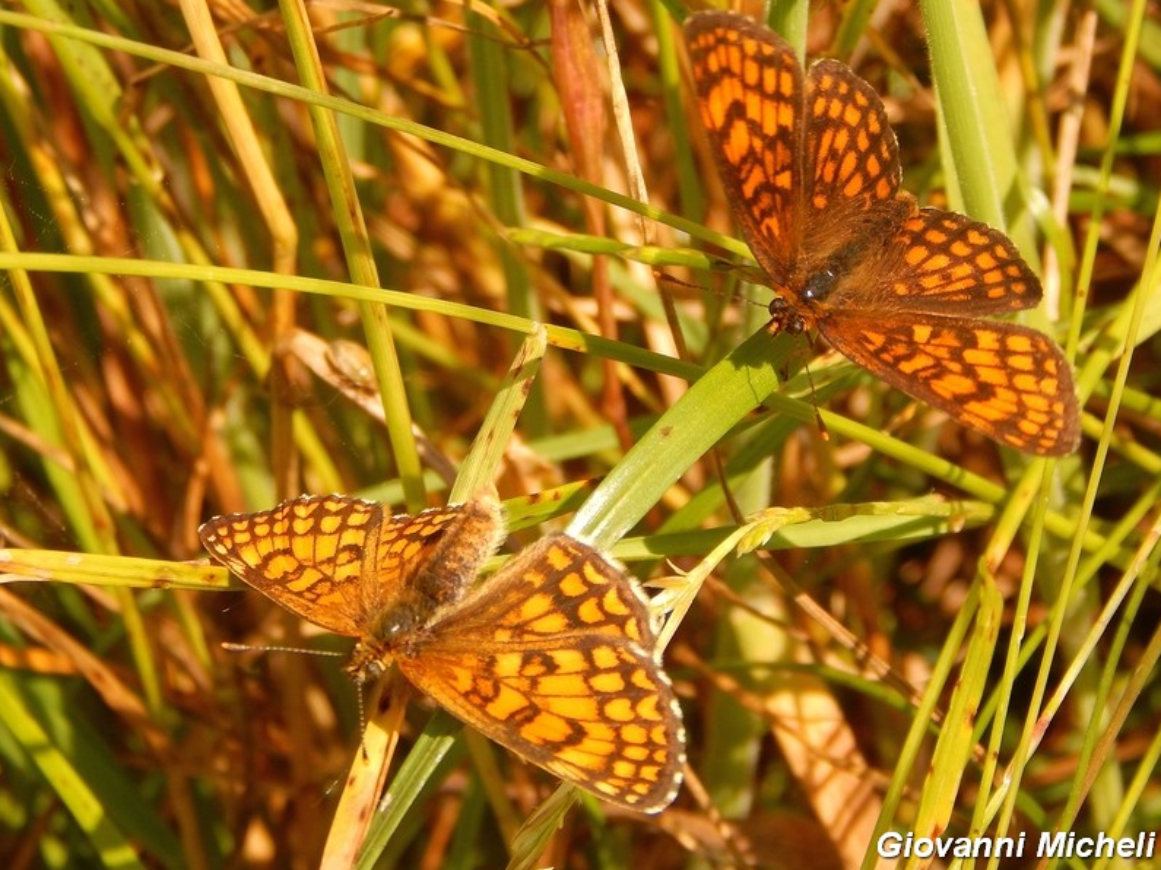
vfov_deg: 9.1
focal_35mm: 163
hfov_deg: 12.1
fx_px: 5466
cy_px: 435
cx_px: 583
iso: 125
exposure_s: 1/320
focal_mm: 28.7
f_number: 5.1
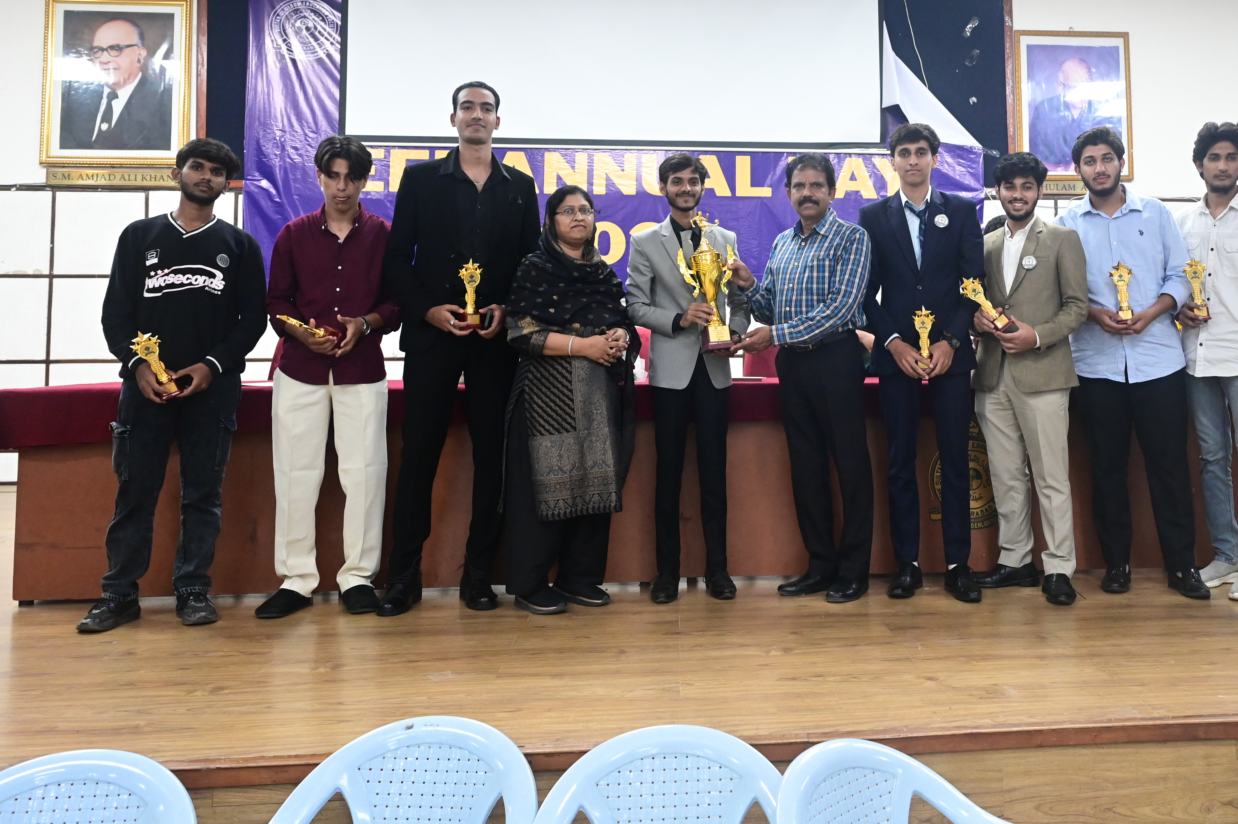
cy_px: 280
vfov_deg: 38.4
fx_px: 1168
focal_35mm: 34
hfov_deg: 54.9
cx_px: 801
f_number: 5
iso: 5000
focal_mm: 24
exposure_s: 1/125
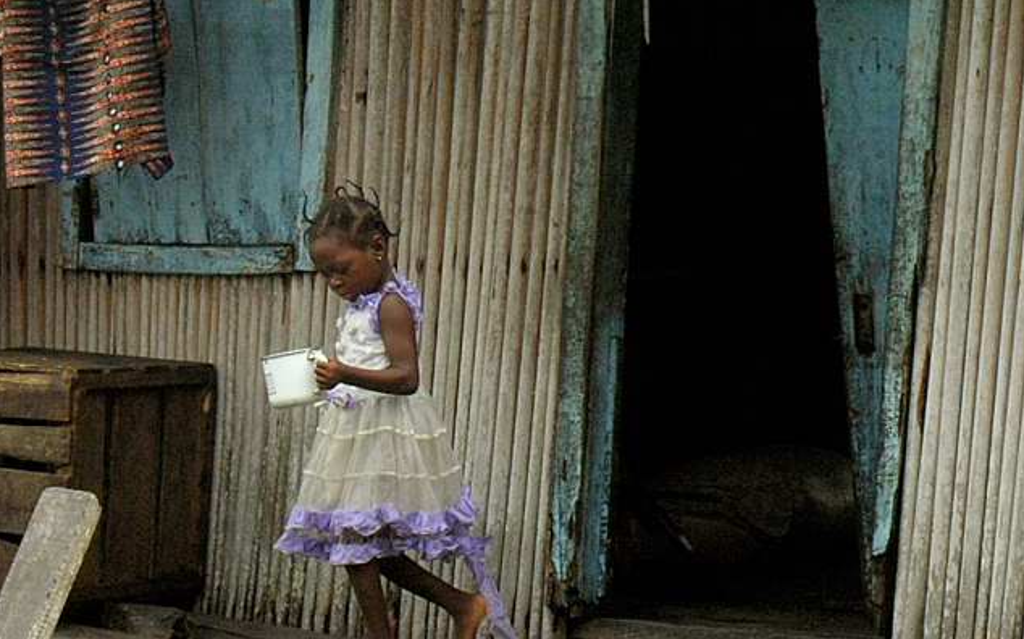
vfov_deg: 10.6
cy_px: 305
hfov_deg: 17.0
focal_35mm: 123
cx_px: 510
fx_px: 3432
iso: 200
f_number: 7.4
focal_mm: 29.3
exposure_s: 1/125
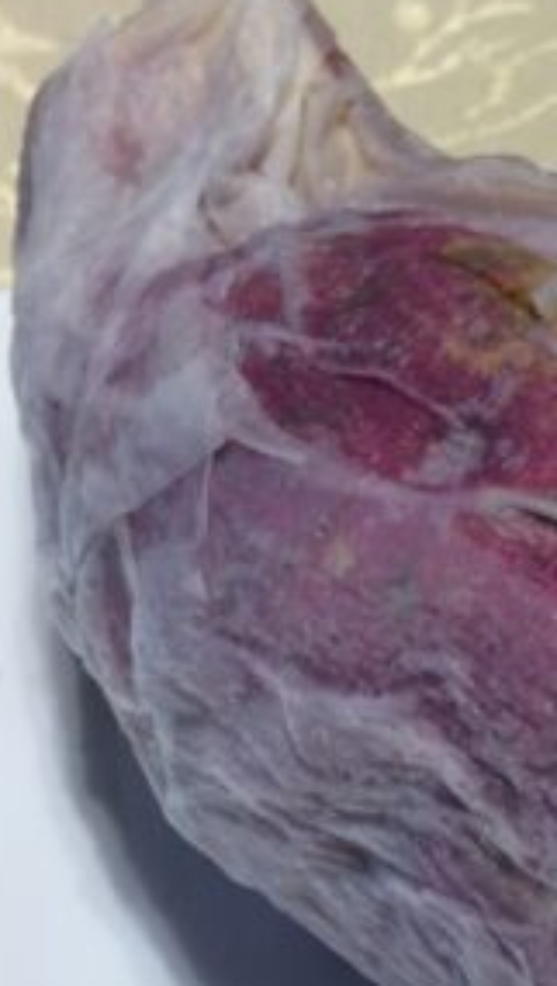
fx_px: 2434
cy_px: 879
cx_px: 571
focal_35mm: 93
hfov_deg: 12.9
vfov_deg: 22.4
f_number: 2.2
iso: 40
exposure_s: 1/60
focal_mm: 4.15
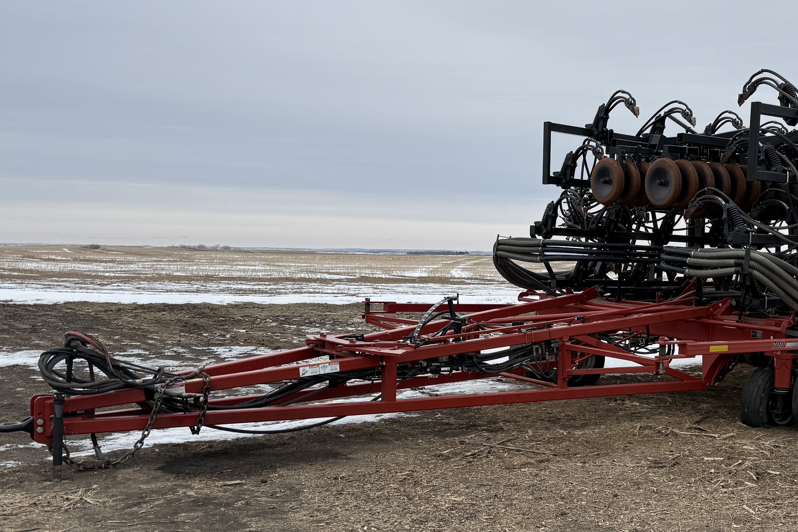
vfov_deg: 30.5
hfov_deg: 42.0
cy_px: 292
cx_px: 670
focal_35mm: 44
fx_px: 975
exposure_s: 1/2445
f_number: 1.78
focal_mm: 6.76
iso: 80
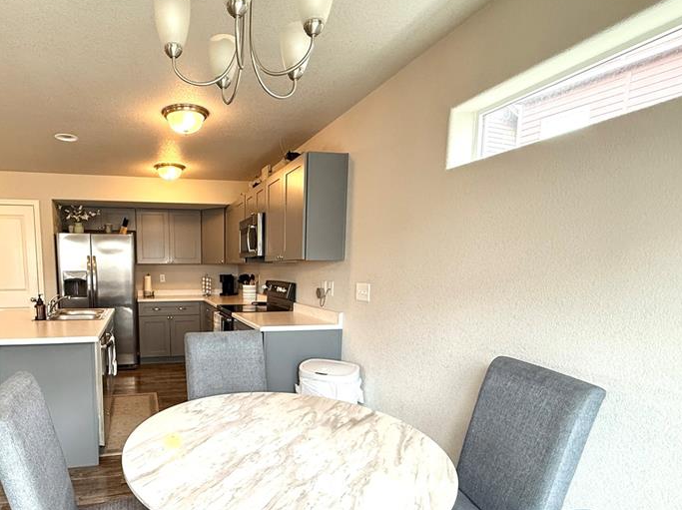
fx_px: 413
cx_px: 223
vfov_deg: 62.5
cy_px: 320
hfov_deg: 76.3
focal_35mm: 21
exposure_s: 1/99
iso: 200
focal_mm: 2.22
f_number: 2.2
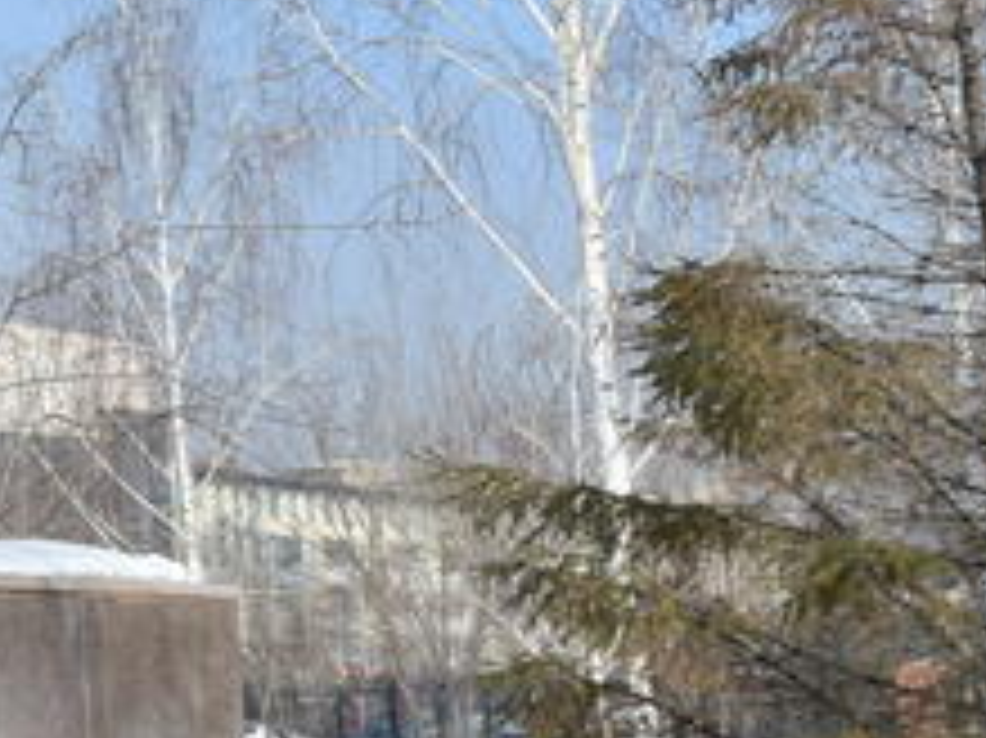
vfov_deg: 14.1
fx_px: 2932
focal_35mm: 103
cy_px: 9
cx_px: -950
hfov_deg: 15.5
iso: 100
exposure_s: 1/250
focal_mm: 18
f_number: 8
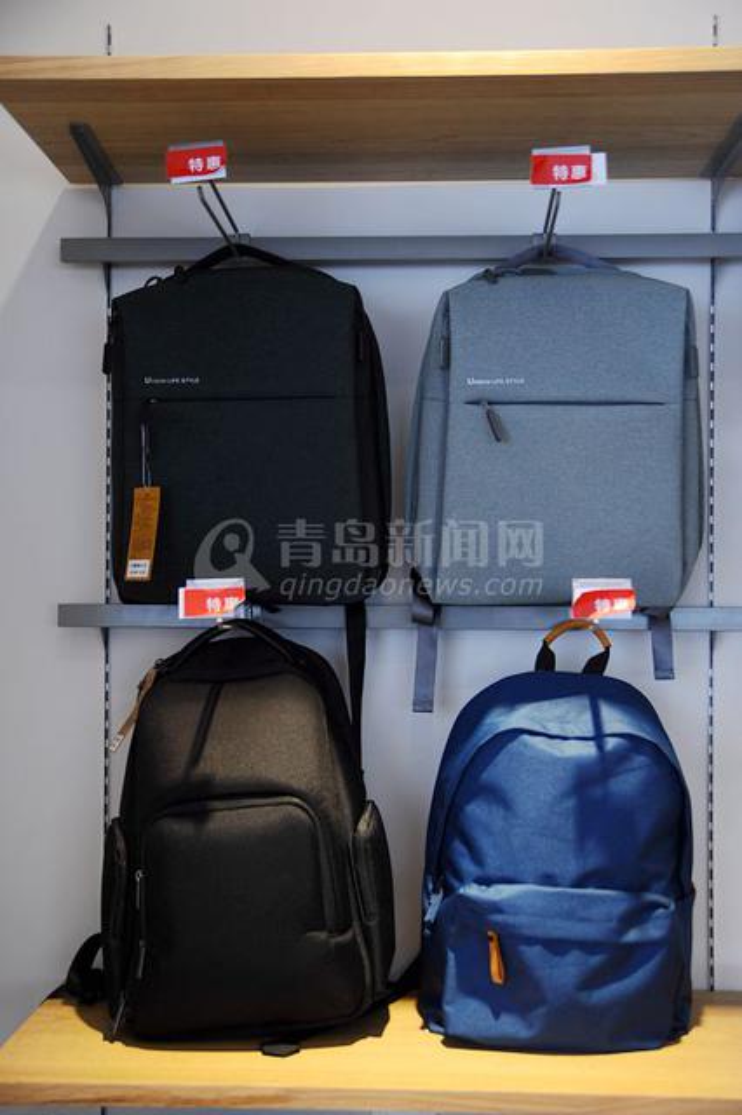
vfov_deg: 43.6
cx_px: 371
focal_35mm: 45
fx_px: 1393
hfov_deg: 29.8
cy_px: 558
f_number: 2.8
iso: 500
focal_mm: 45
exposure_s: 1/320
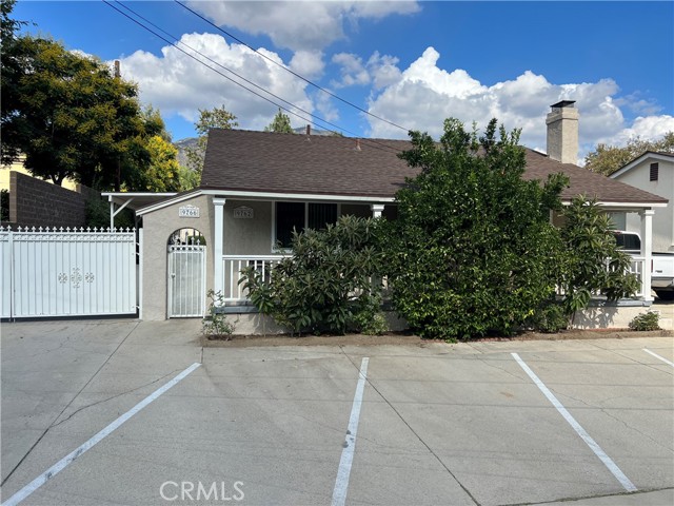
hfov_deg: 67.3
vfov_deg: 53.1
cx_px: 337
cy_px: 253
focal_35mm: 26
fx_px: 506
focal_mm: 5.7
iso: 50
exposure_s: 1/3165
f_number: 1.5
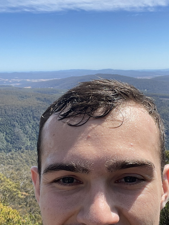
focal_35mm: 49
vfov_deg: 38.7
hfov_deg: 29.7
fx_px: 319
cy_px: 142
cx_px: 92
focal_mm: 2.71
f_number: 2.2
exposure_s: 1/433
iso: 25
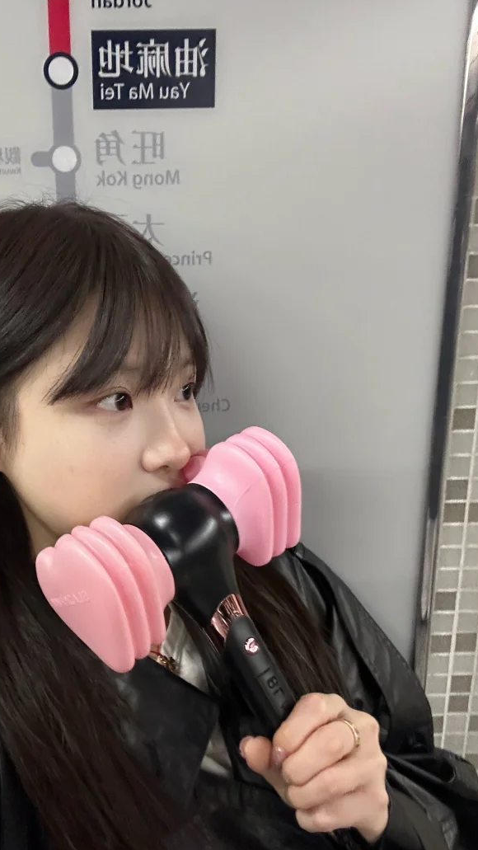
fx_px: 789
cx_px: 130
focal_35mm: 35
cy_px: 416
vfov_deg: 56.6
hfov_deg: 33.2
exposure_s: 1/33
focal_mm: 2.69
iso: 200
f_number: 1.9
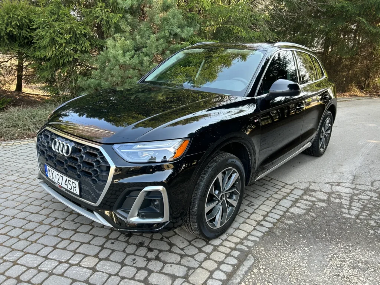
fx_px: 285
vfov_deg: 53.1
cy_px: 142
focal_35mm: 26
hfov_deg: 67.3
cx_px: 190
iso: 32
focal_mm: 5.7
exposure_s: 1/121
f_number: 1.5
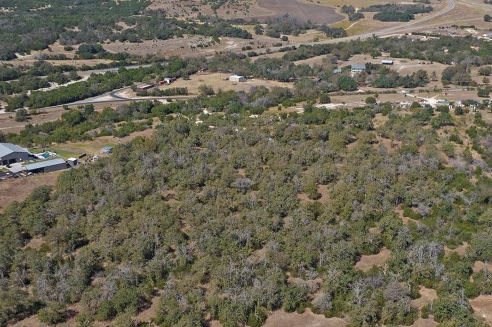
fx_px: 683
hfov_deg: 39.6
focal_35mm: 50
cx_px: 269
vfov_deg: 26.7
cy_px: 230
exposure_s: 1/2500
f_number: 2.8
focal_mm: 8.38
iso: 100
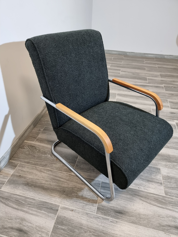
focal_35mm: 24
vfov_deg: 71.6
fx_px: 165
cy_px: 118
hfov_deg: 56.8
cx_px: 89
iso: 320
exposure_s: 1/100
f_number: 1.8
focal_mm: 6.7
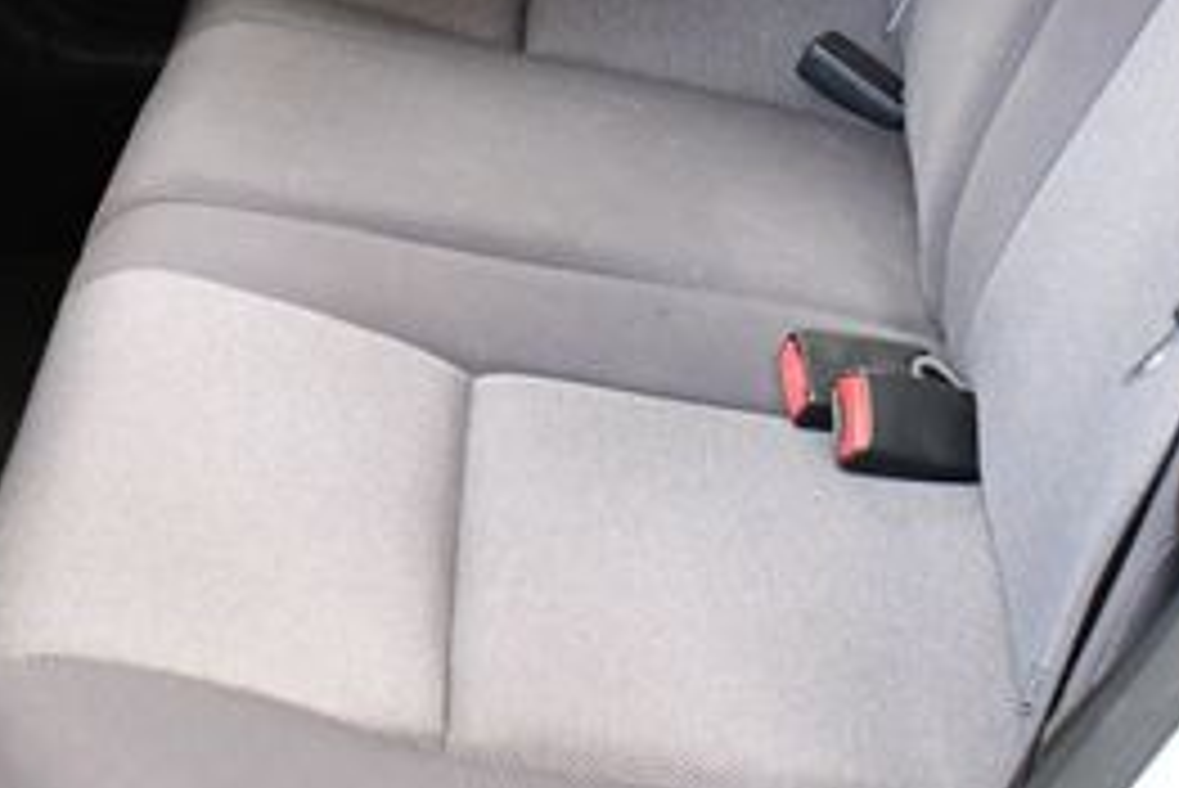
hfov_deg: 23.1
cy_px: -14
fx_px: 2883
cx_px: 454
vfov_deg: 15.3
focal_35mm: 88
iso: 3200
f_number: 3.5
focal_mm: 18
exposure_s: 1/100
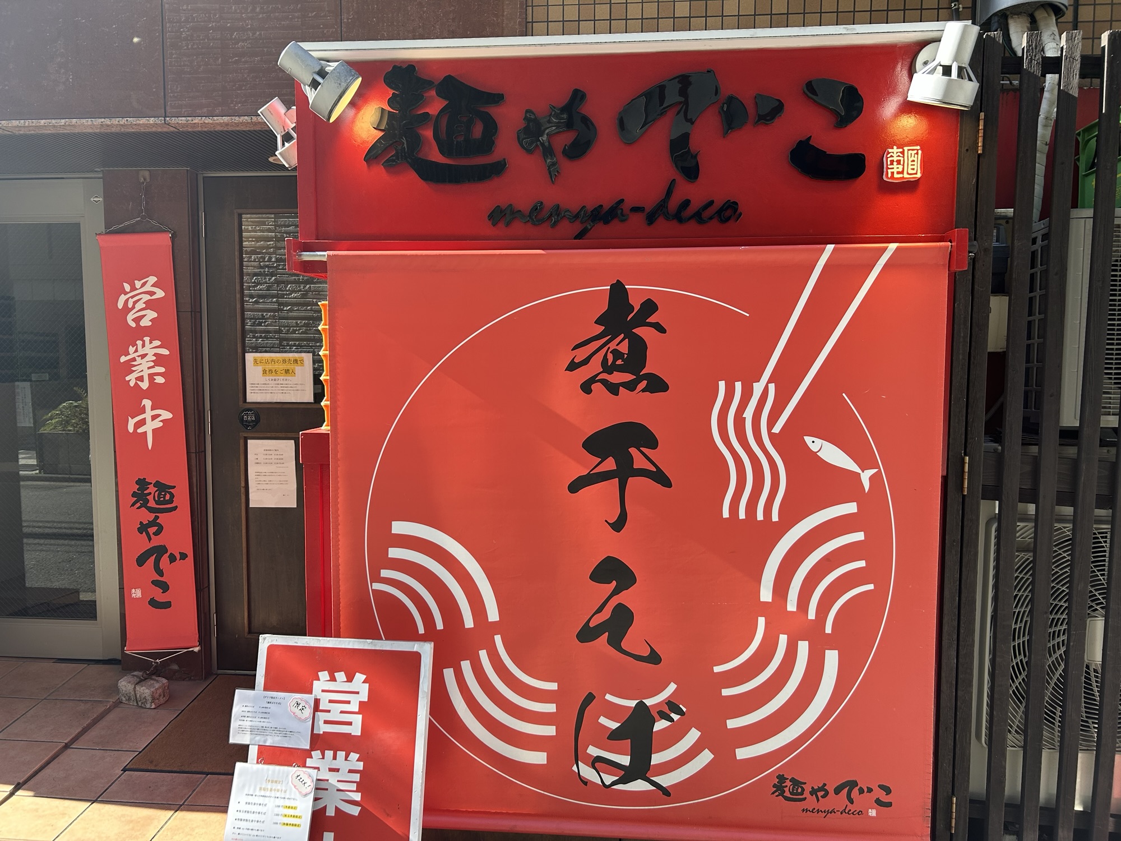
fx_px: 842
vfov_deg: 53.1
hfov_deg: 67.3
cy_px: 420
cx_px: 560
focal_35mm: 26
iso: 50
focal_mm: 5.7
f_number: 1.5
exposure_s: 1/422
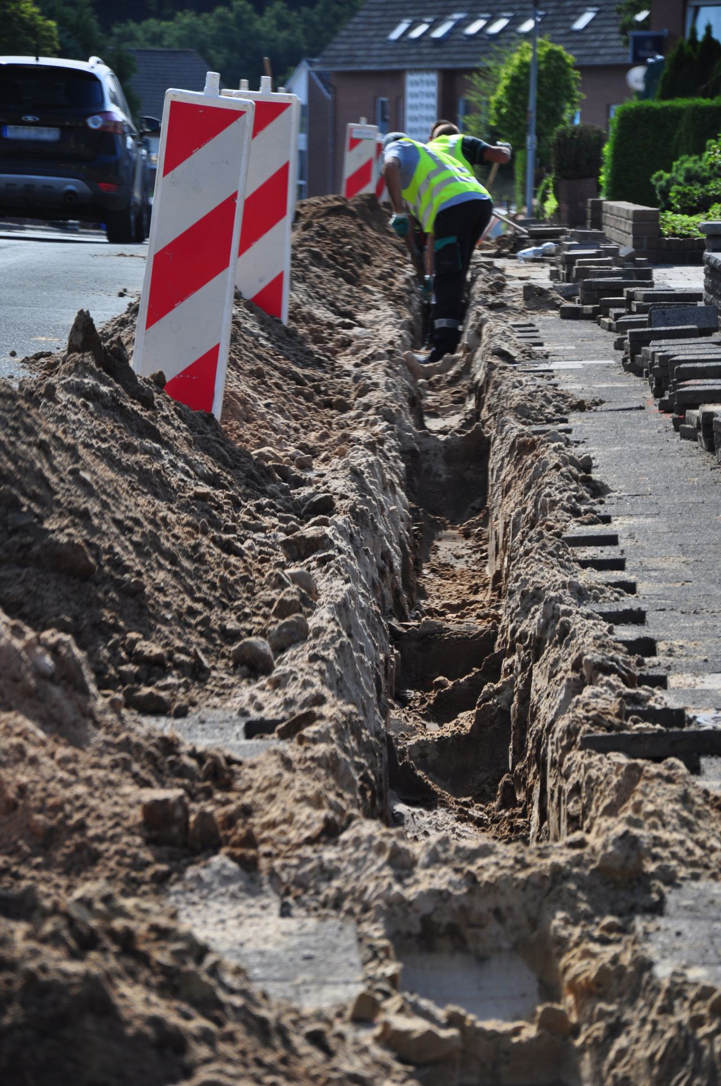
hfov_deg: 8.7
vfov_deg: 13.1
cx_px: 360
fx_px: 4743
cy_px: 543
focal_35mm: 158
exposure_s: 1/200
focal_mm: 105
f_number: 5.6
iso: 200
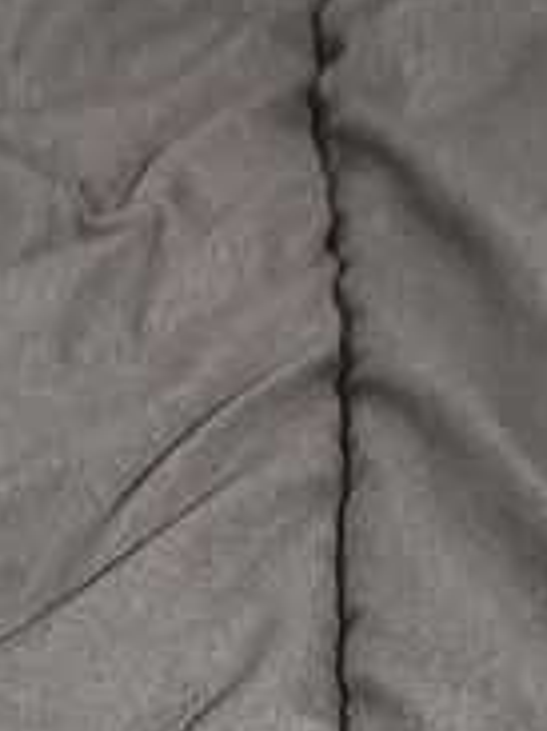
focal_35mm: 131
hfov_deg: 11.2
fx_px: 2763
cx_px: -16
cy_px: 1945
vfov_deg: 11.4
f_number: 1.8
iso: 640
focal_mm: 5
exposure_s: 1/25
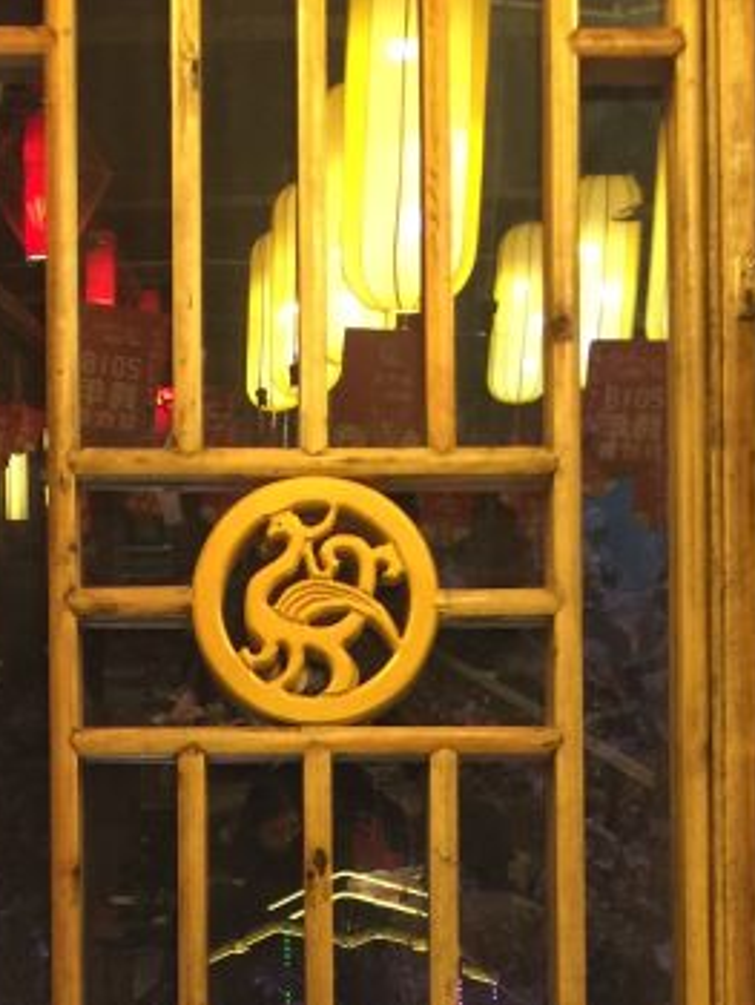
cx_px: 251
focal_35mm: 58
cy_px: 996
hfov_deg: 25.1
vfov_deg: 30.9
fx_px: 1685
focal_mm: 4.15
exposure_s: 1/10
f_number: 2.2
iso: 125
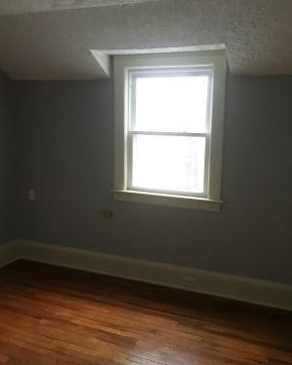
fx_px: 378
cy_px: 187
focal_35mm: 35
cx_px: 147
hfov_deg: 42.3
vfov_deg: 51.5
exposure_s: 1/30
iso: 160
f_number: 2.2
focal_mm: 4.15
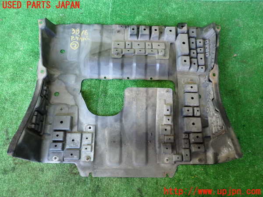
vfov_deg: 46.8
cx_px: 132
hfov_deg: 60.0
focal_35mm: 30
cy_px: 98
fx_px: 228
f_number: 2.3
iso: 200
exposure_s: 1/40
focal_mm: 5.4
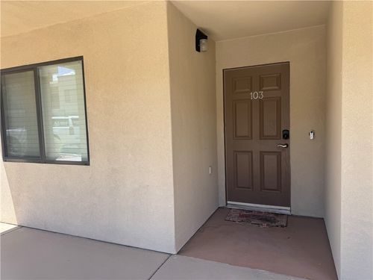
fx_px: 259
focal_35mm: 24
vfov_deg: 56.8
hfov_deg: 71.6
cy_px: 140
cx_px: 186
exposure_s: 1/812
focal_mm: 6.76
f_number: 1.78
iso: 80
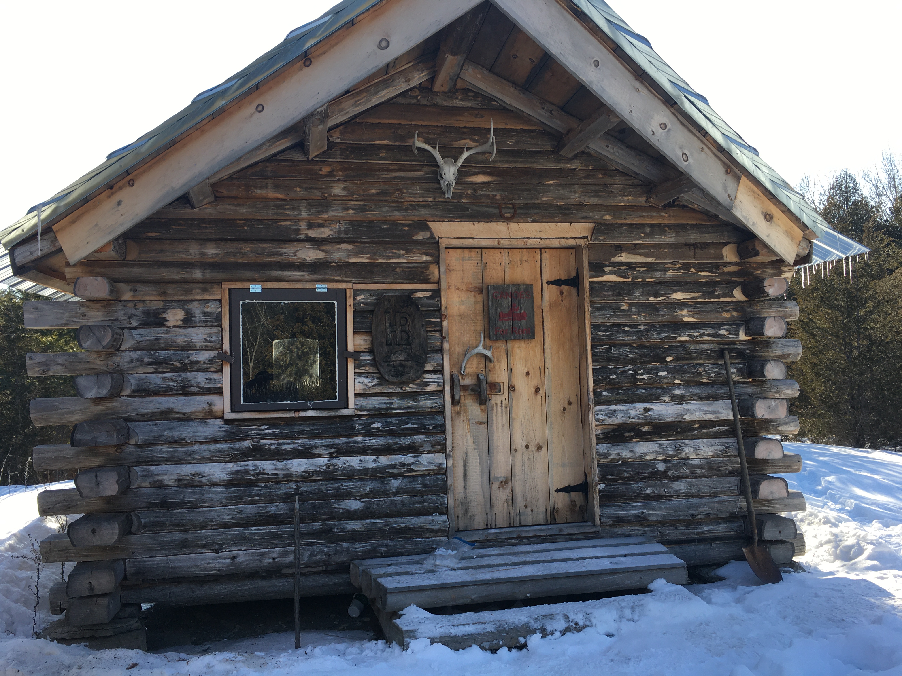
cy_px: 338
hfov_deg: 61.7
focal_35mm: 29
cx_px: 451
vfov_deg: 48.2
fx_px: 756
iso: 25
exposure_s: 1/427
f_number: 2.2
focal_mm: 4.15
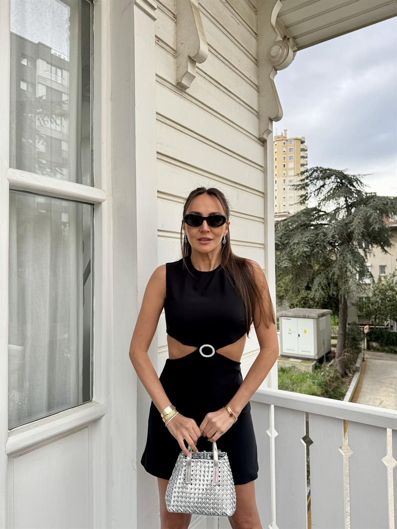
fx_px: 367
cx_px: 198
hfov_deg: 56.8
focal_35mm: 24
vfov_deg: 71.6
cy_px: 264
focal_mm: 6.86
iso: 80
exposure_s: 1/402
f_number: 1.78
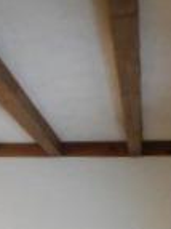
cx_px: -86
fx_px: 679
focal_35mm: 103
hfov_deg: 13.5
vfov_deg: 17.0
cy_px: 356
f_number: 3
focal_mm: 4
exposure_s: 1/15
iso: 400
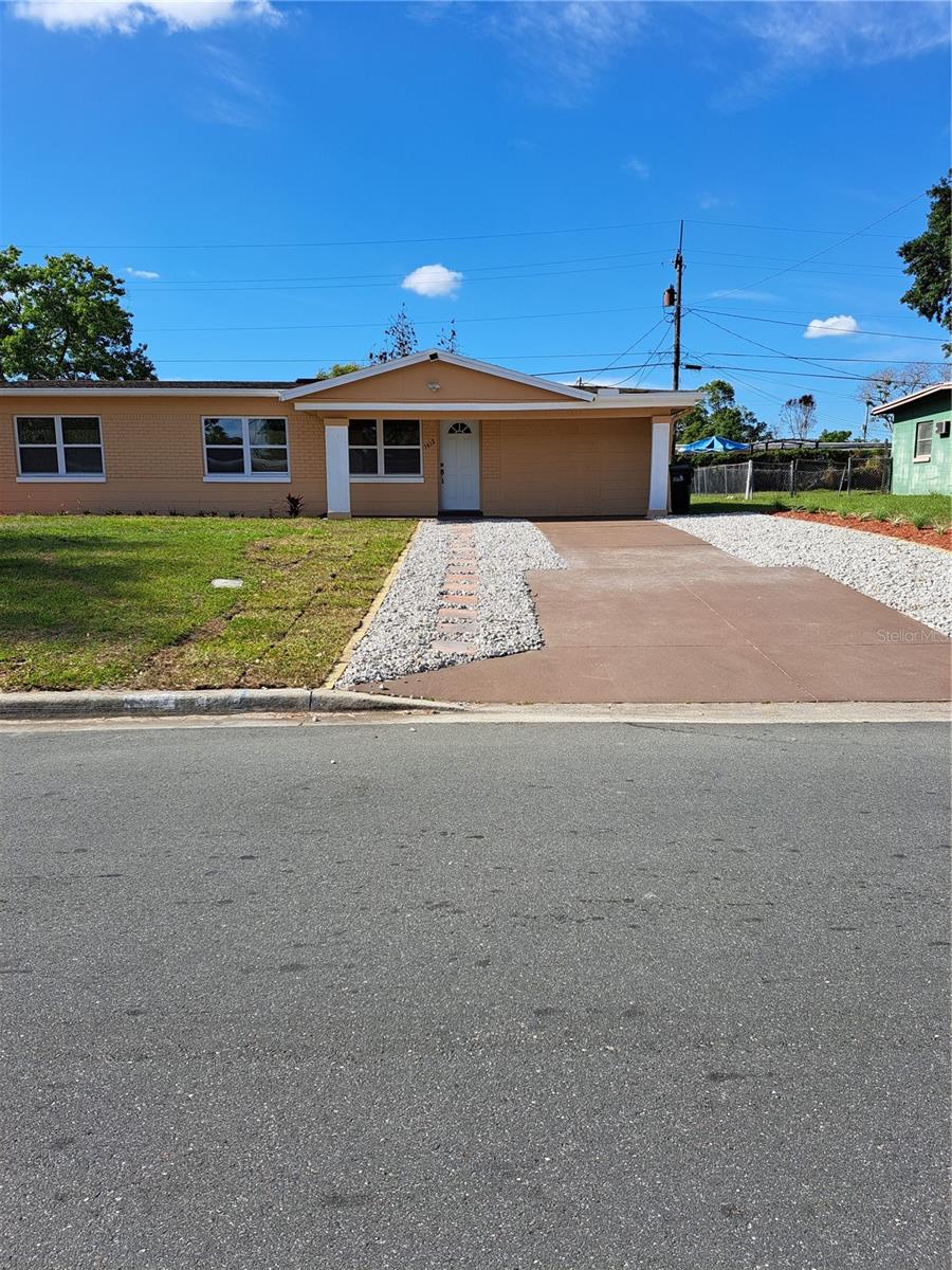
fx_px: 880
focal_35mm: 24
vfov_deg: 71.6
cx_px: 476
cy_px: 635
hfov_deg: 56.8
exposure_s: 1/1143
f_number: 1.8
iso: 50
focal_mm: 5.23
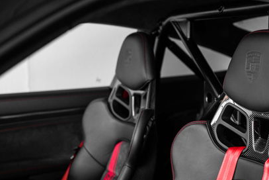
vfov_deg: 20.4
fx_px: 494
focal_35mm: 66
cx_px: 154
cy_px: 142
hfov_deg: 30.4
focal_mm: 35
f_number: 2
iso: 500
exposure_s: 1/50
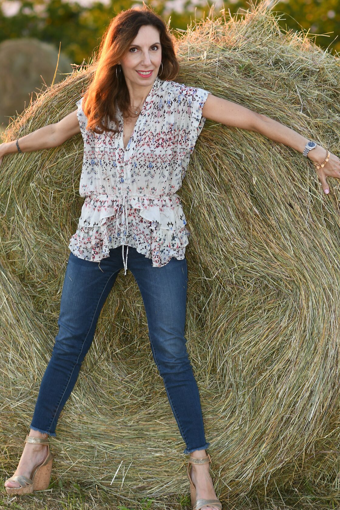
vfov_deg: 16.8
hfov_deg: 11.2
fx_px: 1728
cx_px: 141
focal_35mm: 122
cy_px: 267
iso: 100
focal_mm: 85
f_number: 3.2
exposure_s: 1/60
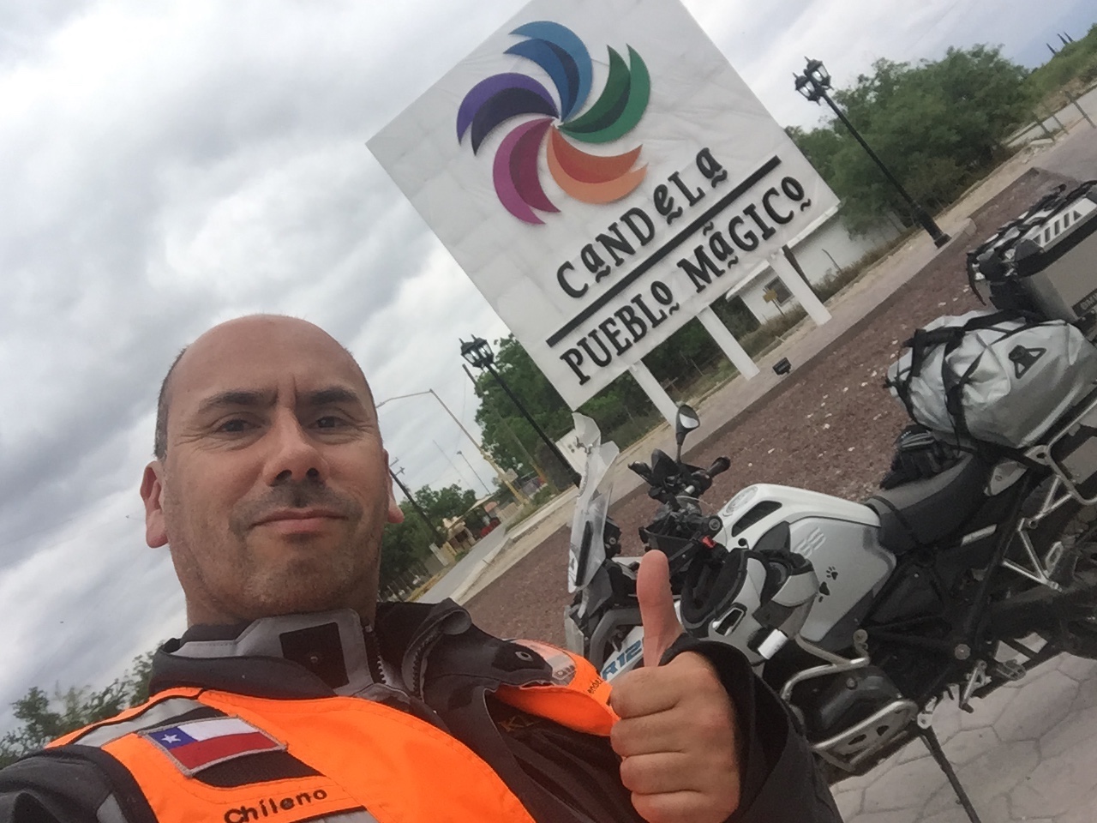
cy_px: 412
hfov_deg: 58.4
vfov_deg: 45.4
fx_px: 982
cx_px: 548
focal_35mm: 31
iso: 32
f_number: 2.2
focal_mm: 2.65
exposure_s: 1/1433
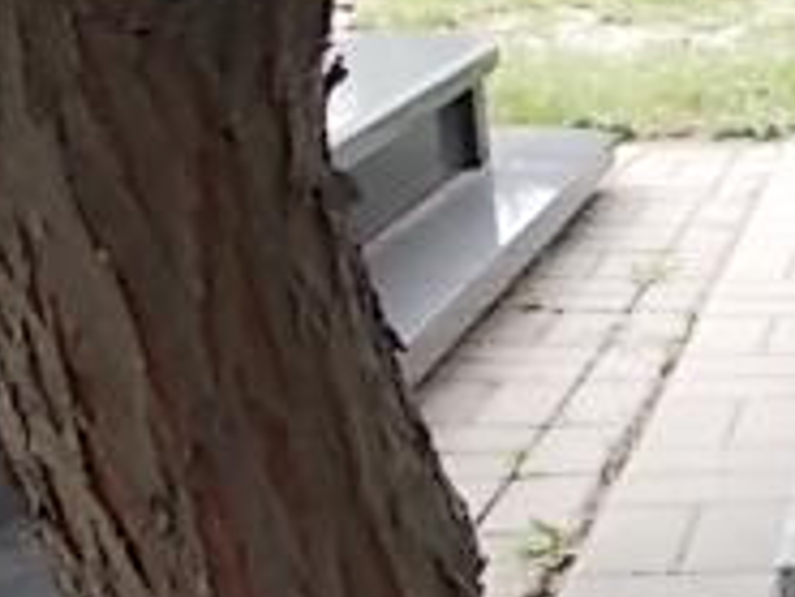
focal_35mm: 90
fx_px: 2068
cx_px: 1319
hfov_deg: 18.3
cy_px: 451
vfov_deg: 16.3
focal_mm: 4.6
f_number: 3.2
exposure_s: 1/125
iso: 80
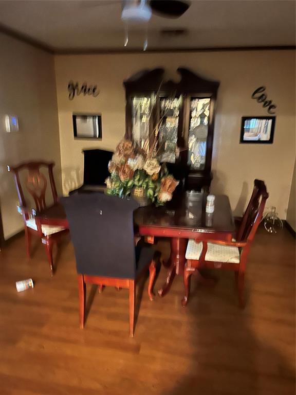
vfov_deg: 67.3
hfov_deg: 53.1
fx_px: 296
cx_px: 148
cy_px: 198
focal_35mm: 26
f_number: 1.5
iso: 1000
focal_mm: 5.7
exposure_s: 1/9
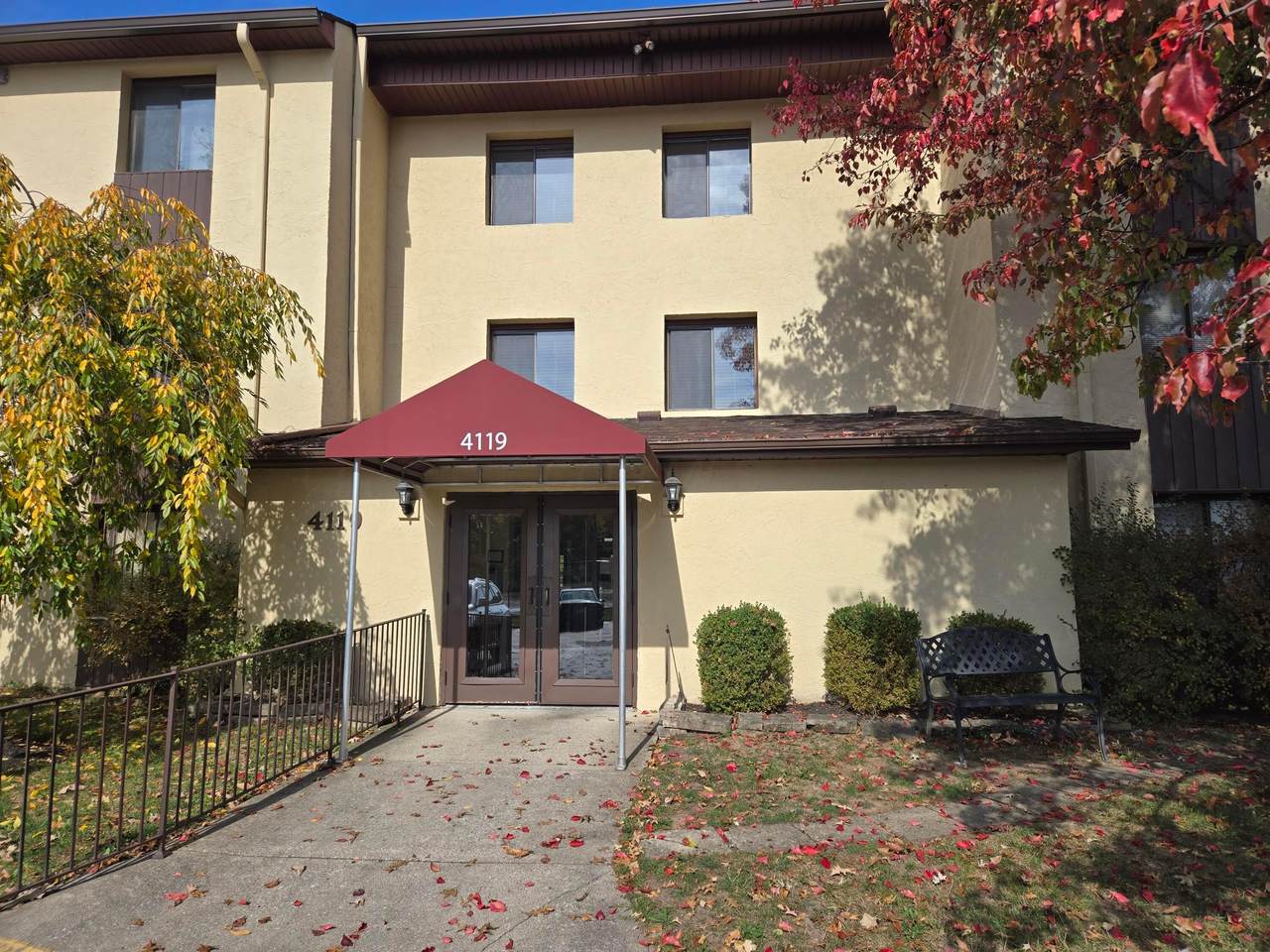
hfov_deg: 73.9
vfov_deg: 58.9
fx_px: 844
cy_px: 476
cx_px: 635
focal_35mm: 23
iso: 25
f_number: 1.8
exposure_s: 1/1550
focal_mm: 5.4
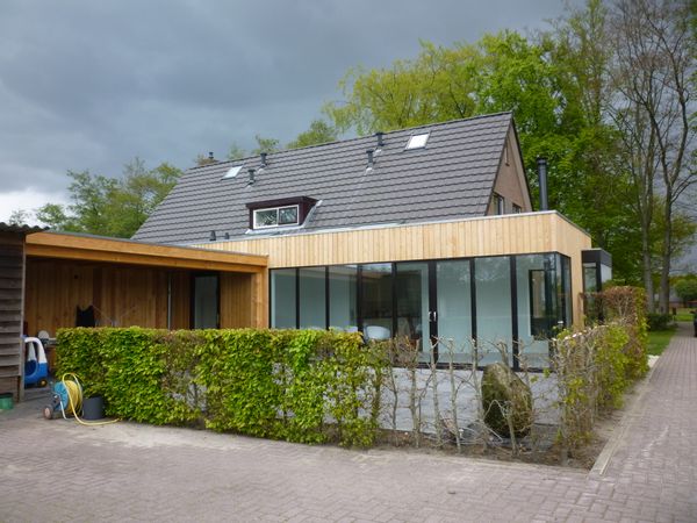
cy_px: 262
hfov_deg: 61.7
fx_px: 584
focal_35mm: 29
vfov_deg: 48.2
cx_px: 348
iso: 80
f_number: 3.3
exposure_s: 1/320
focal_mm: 5.2
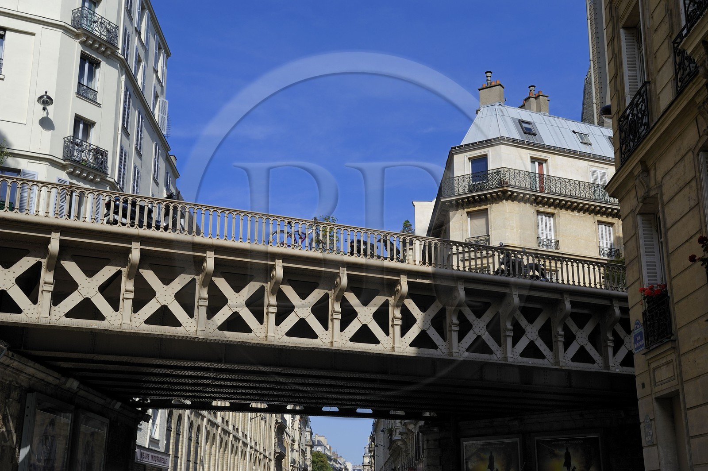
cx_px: 354
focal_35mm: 48
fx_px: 943
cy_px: 236
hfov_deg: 41.1
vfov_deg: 28.0
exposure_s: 1/200
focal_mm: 48
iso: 200
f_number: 14
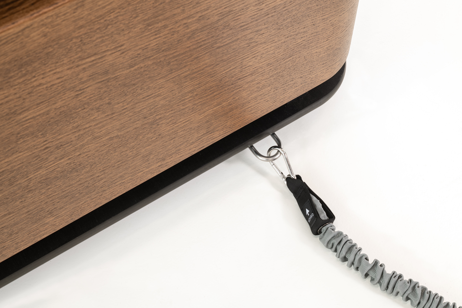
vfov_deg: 27.0
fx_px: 642
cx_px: 231
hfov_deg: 39.6
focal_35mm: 50
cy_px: 154
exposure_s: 1/3
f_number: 13
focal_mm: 50
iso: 100
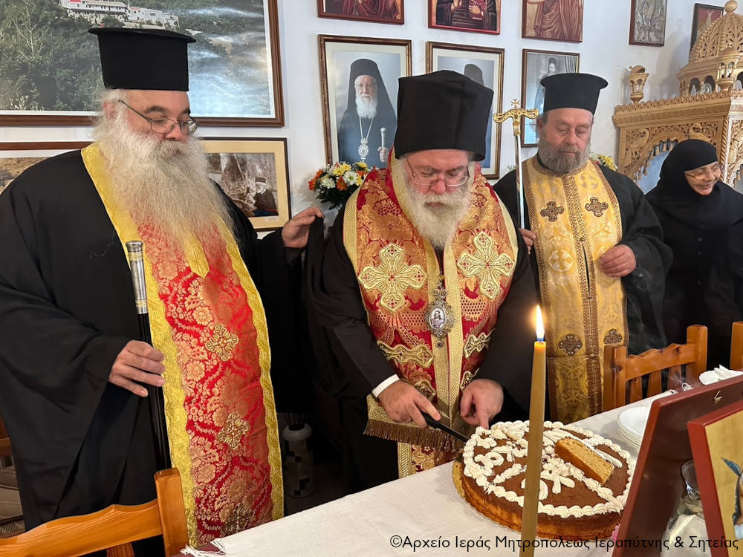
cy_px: 278
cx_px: 372
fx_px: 515
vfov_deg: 56.8
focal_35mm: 24
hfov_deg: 71.6
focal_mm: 6.86
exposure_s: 1/50
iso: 800
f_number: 1.78
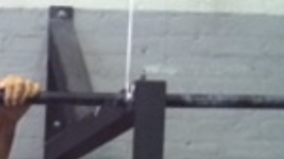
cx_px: -195
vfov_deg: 7.0
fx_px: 1181
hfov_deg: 12.7
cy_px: 447
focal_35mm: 157
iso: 200
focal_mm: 4.12
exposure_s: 1/30
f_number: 2.2
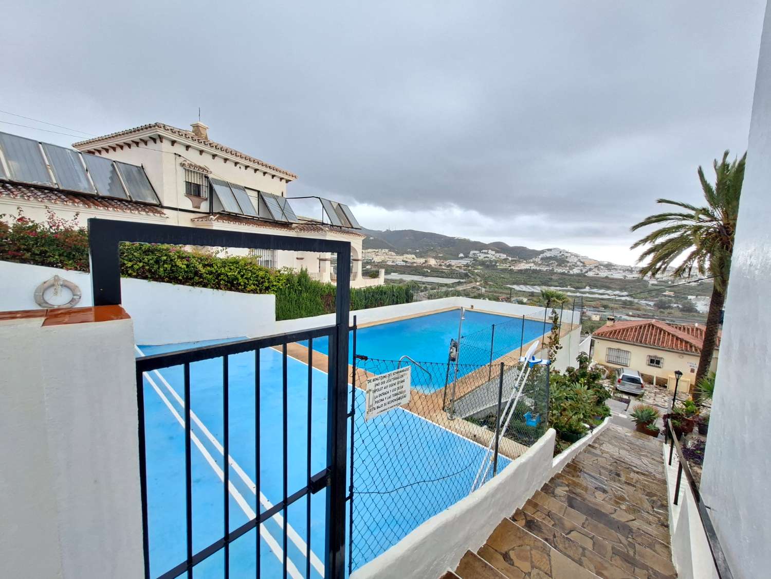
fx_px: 290
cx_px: 386
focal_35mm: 13
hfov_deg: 106.2
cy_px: 290
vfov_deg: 89.9
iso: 160
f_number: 2.2
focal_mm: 1.74
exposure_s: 1/50
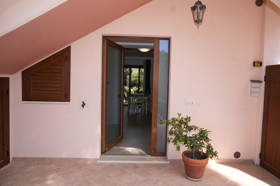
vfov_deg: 53.1
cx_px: 140
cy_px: 93
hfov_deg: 73.7
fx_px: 187
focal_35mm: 24
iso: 100
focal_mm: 24
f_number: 4.5
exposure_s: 1/200
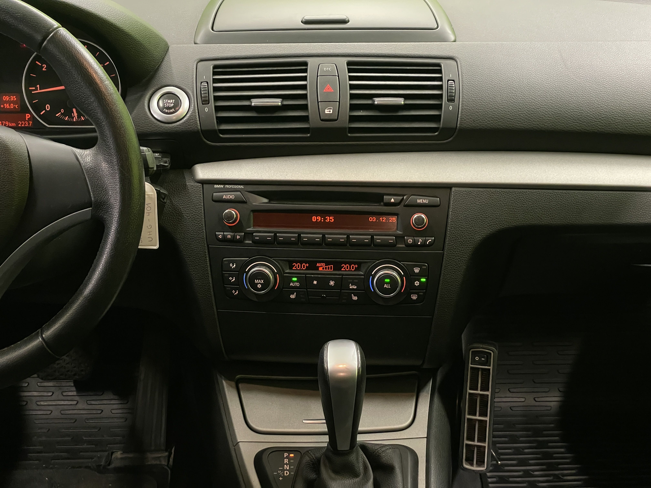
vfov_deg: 28.0
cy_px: 244
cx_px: 326
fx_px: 978
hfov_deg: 36.8
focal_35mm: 52
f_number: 2
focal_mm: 6
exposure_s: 1/50
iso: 500
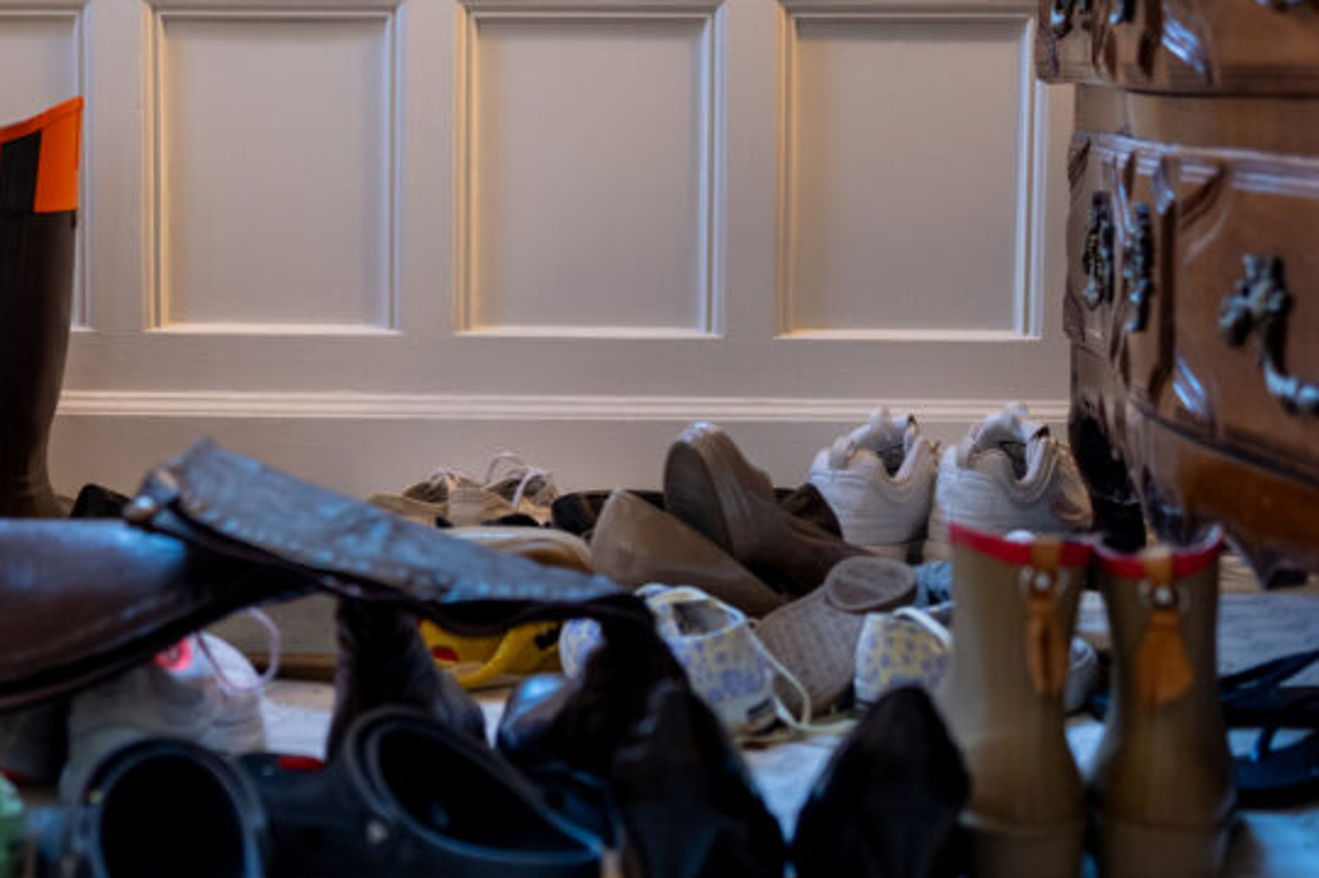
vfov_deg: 16.6
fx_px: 3002
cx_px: 346
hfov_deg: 24.5
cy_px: 401
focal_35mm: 82
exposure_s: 1/60
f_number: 2
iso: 1000
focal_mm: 35
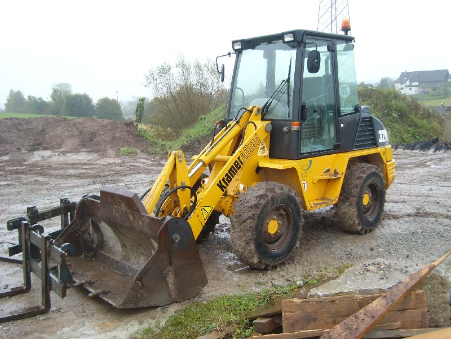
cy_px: 170
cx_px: 226
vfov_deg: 40.7
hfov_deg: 52.6
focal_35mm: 35
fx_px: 456
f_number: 2.8
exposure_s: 1/44
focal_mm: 5.8
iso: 50
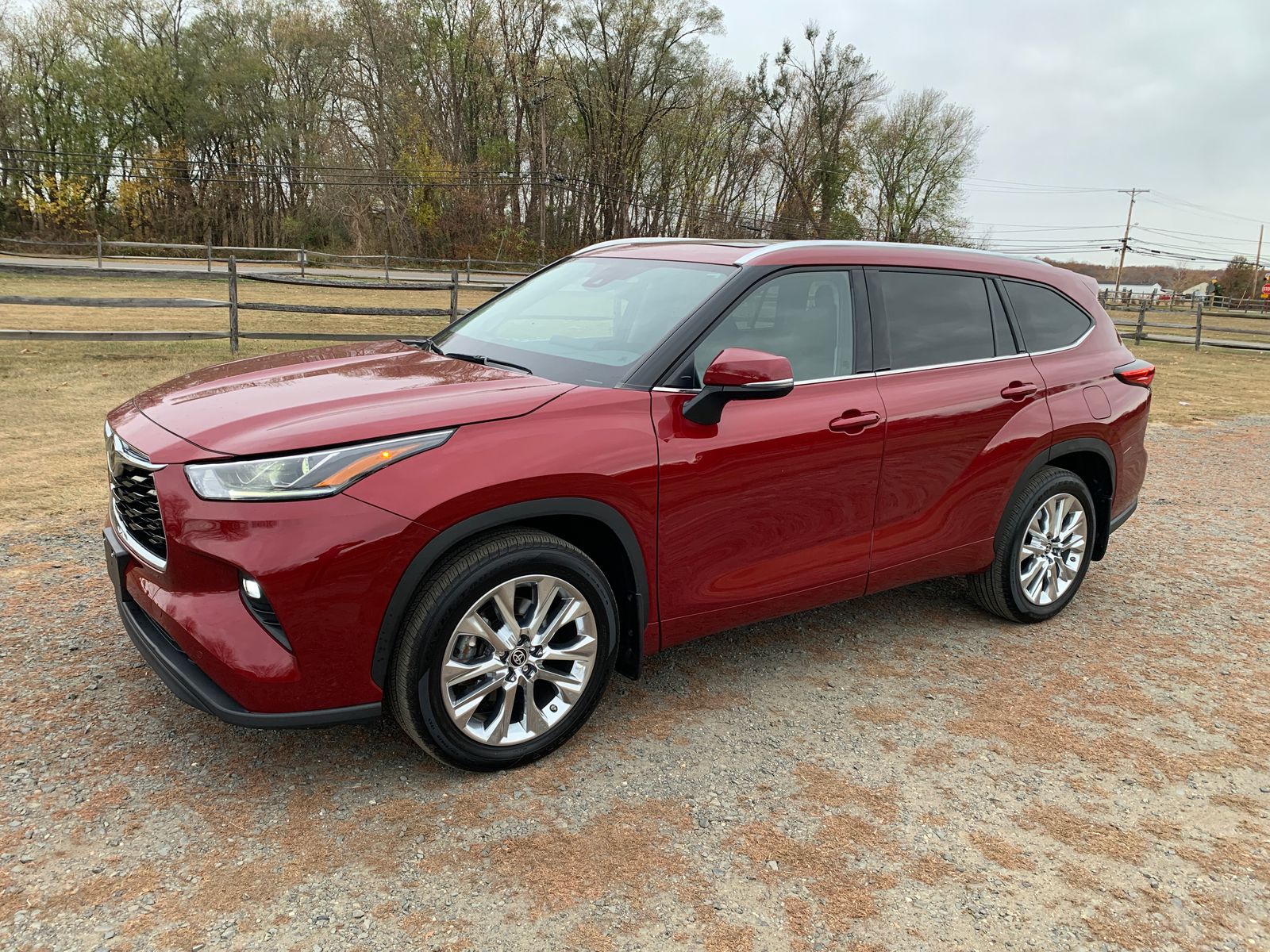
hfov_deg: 67.3
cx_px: 635
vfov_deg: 53.1
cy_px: 476
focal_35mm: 26
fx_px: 954
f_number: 1.8
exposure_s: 1/121
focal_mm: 4.25
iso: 80
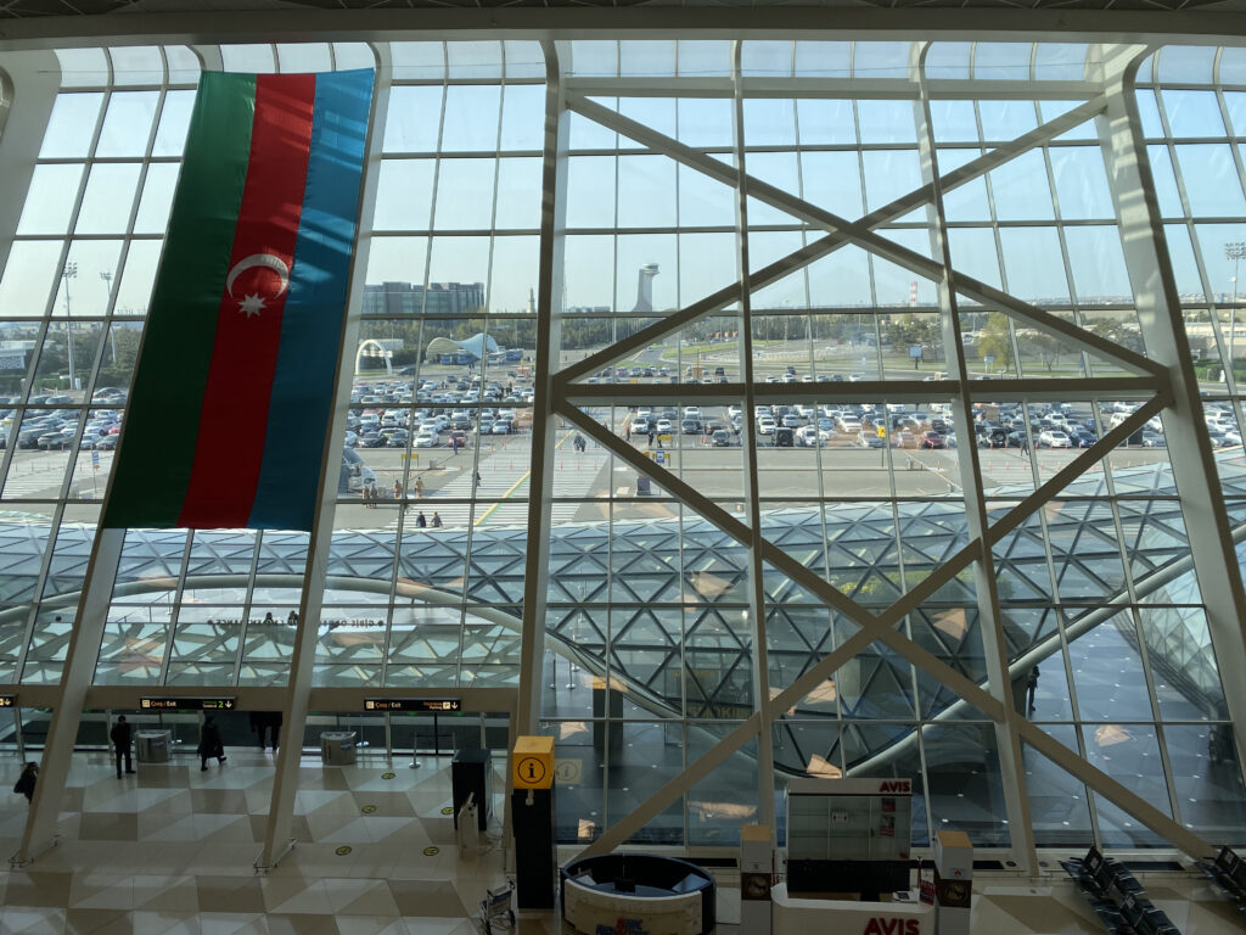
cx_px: 623
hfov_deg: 67.3
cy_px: 468
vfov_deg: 53.1
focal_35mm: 26
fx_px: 936
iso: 32
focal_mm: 4.25
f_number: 1.8
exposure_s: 1/805
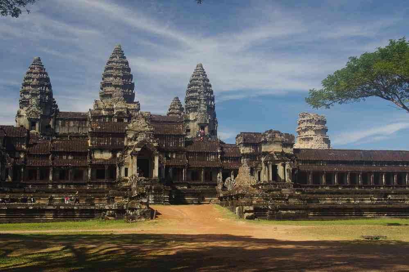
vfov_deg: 27.3
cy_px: 136
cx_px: 204
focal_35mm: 50
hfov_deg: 40.0
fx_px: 562
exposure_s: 1/100
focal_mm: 33
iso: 200
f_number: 11
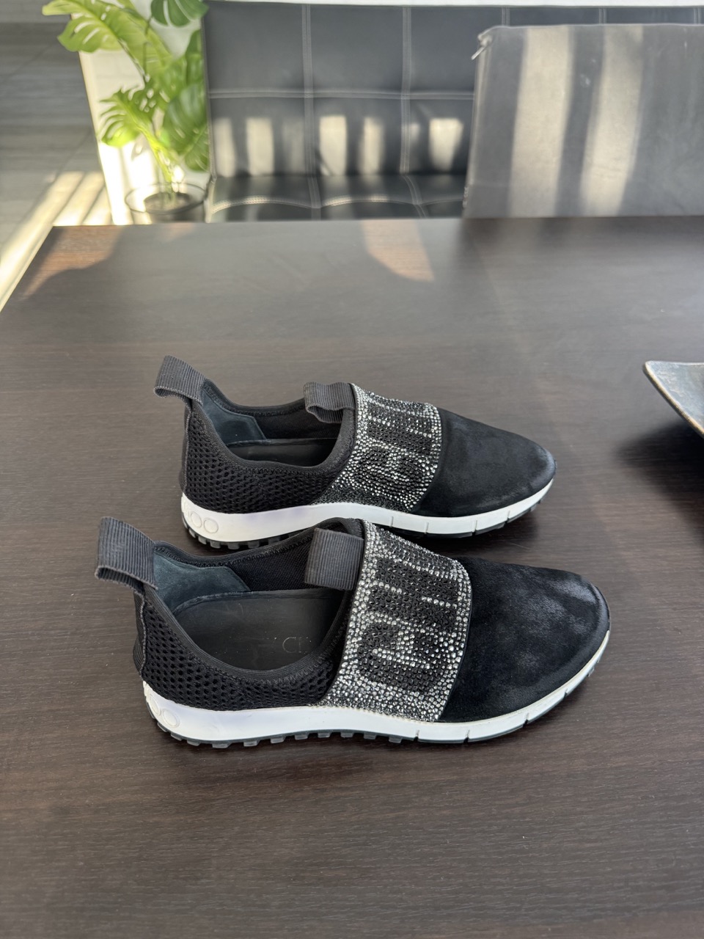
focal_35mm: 24
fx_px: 651
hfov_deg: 56.8
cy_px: 470
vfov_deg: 71.6
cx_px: 352
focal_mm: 6.76
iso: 200
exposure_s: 1/73
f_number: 1.78
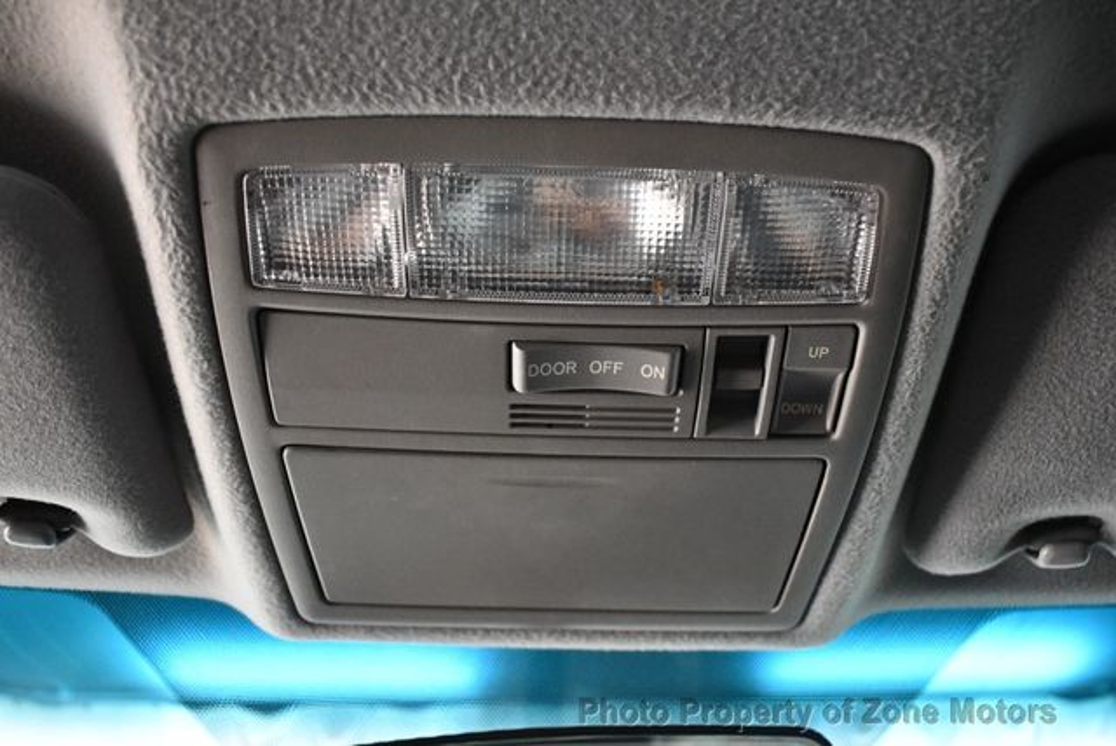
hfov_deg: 53.1
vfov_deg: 36.9
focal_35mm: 36
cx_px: 558
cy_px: 373
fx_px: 1117
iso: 3200
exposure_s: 1/100
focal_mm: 18
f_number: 3.5
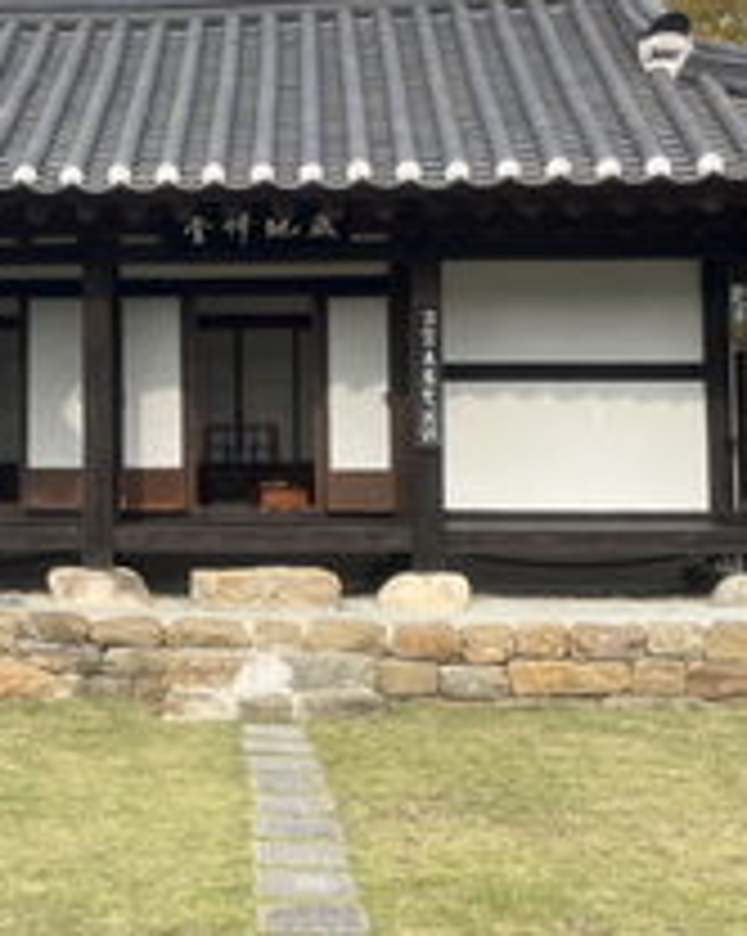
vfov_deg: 30.9
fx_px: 1688
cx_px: 86
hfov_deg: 24.3
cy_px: 353
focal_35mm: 61
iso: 50
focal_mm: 5.1
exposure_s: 1/1175
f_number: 1.6
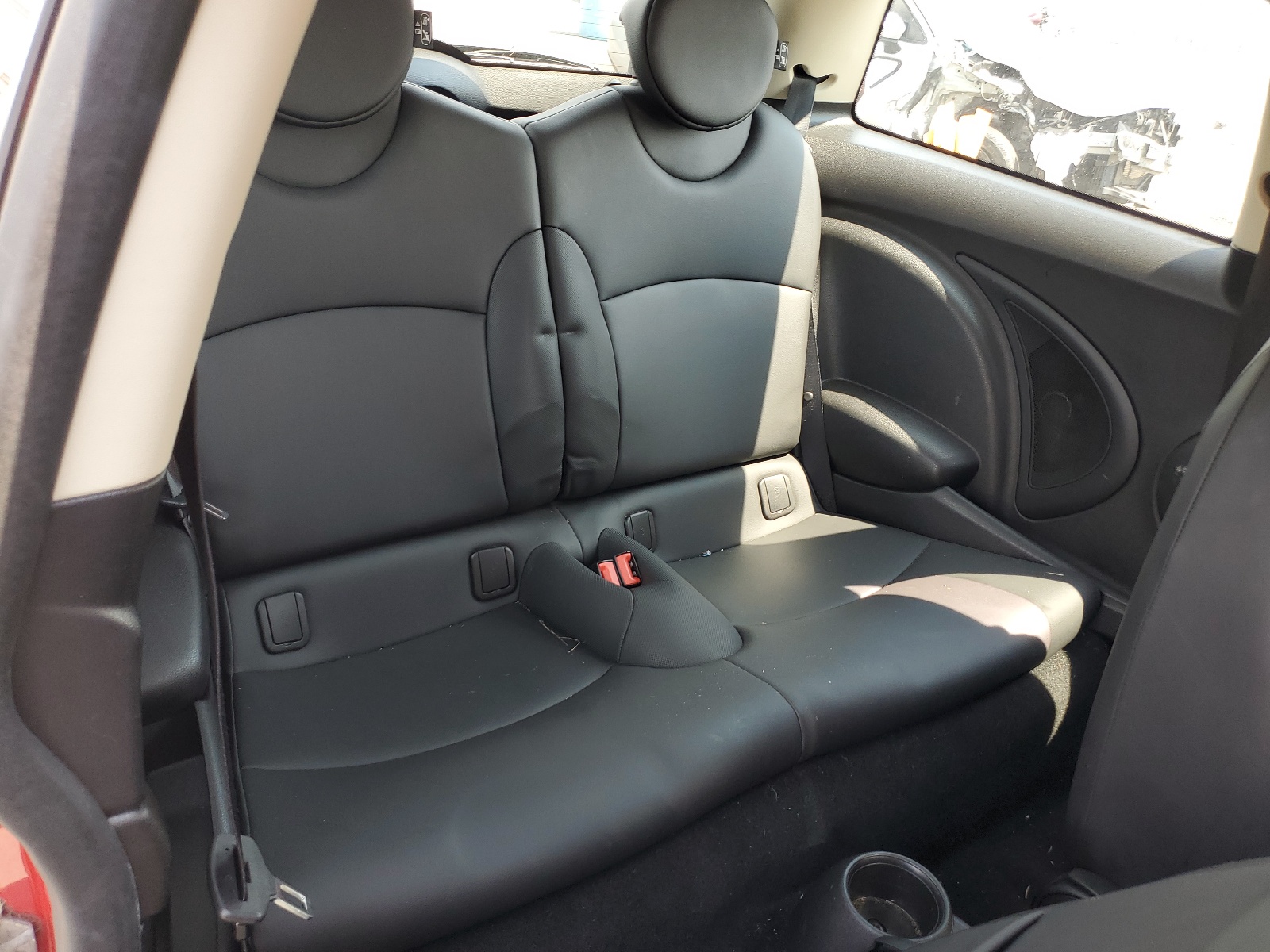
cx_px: 635
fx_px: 954
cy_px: 476
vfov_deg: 53.1
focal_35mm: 26
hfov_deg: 67.3
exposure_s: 1/192
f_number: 1.5
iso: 50
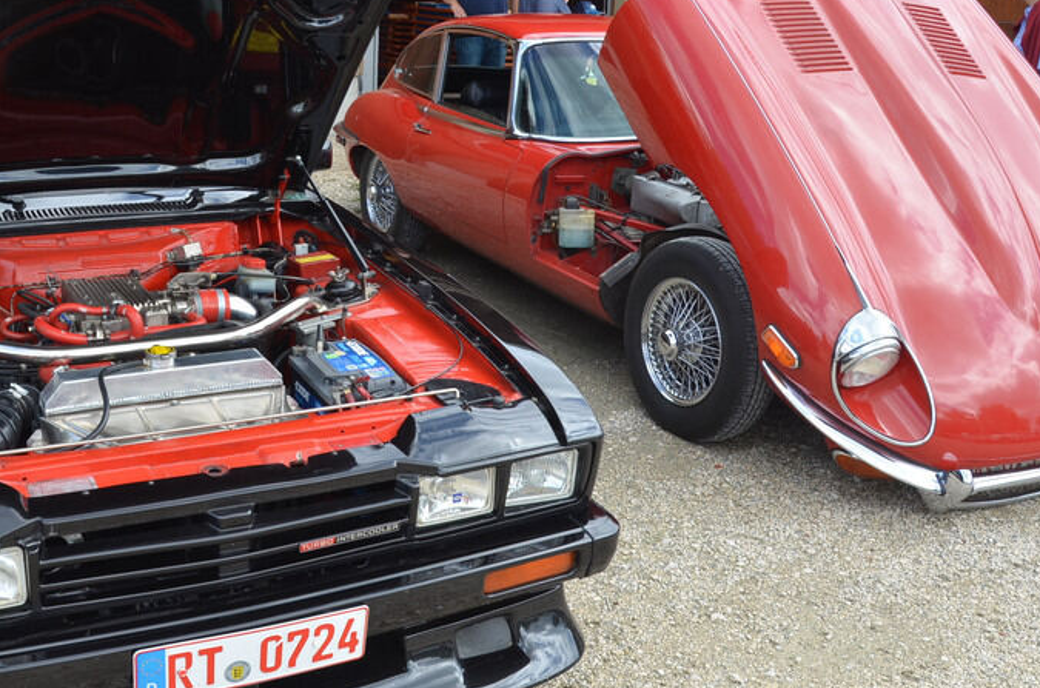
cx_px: 401
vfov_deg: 33.2
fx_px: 1153
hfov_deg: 48.2
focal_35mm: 40
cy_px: 277
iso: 200
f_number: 8
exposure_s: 1/250
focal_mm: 18
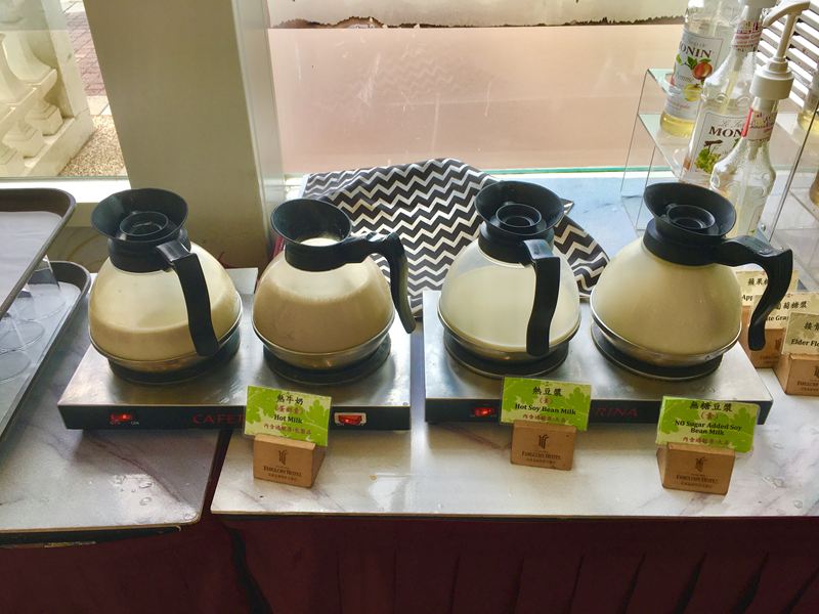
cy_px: 307
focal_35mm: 29
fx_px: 686
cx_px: 410
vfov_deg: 48.2
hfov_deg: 61.7
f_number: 2.2
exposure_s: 1/120
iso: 25
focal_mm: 4.15
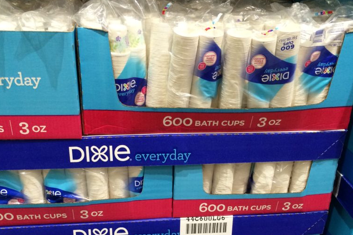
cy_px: 174
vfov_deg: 32.1
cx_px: 176
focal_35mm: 41
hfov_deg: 47.4
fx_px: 402
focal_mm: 4.15
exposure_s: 1/30
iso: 160
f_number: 2.2
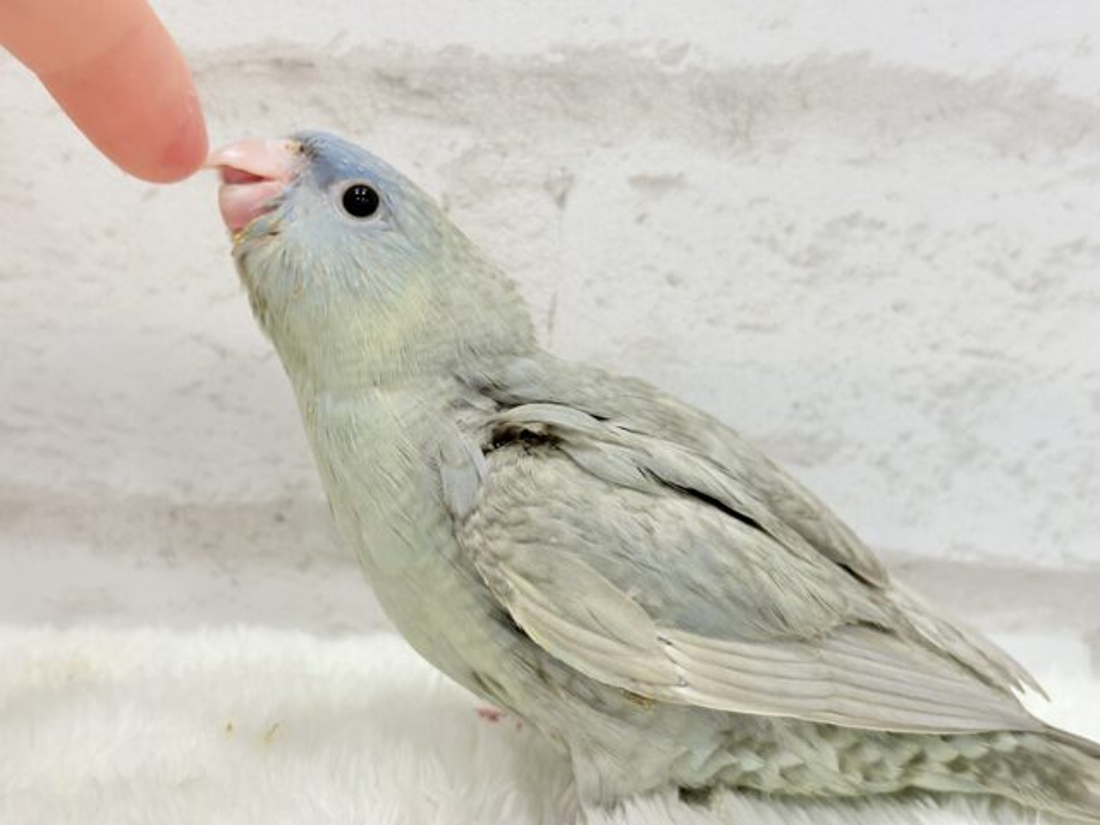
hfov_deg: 36.8
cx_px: 550
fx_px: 1652
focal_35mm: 52
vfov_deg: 28.0
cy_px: 412
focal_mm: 5.96
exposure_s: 1/100
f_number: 1.6
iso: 80
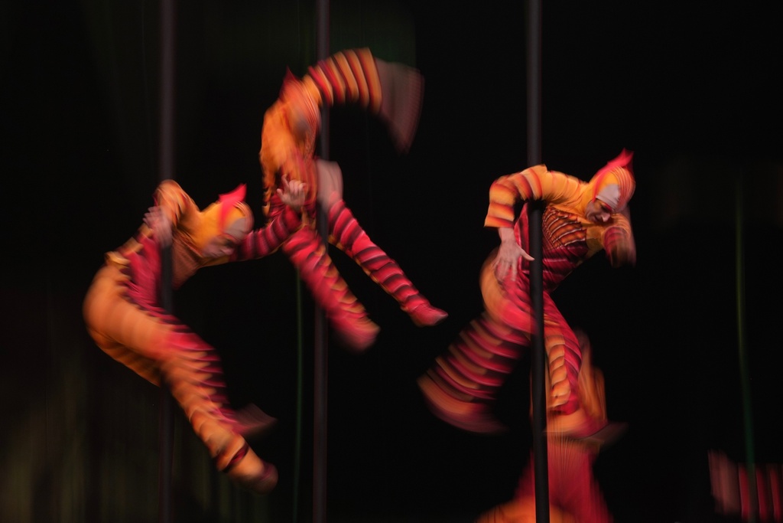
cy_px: 262
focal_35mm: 128
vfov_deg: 10.7
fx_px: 2784
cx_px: 392
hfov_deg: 16.0
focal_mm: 128
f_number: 6.3
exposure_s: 1/15
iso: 320
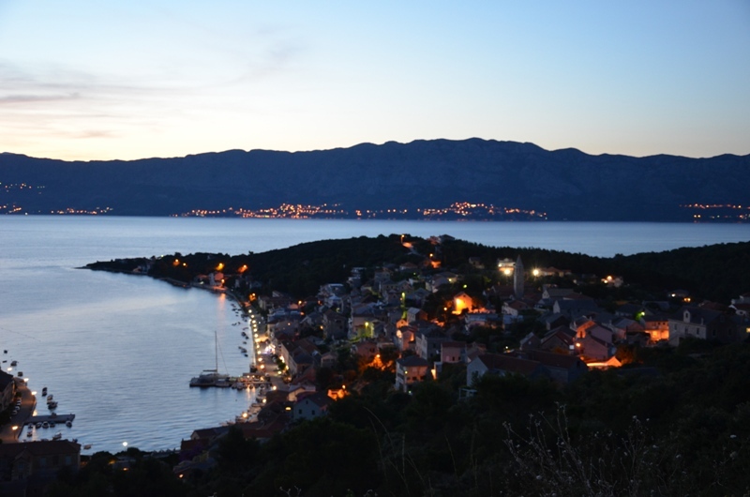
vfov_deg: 29.7
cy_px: 248
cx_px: 375
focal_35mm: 45
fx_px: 936
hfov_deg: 43.7
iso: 800
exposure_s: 1/1.6
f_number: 4.5
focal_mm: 30
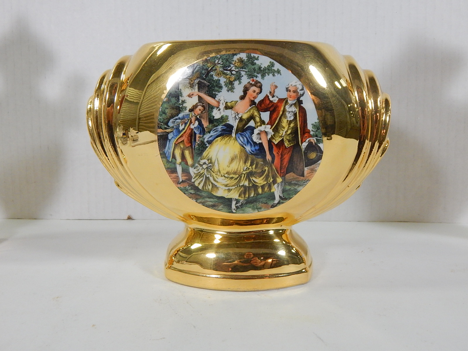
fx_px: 460
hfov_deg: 54.0
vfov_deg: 41.8
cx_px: 234
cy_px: 176
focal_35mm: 34
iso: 400
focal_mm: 6.1
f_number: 3.3
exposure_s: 1/125
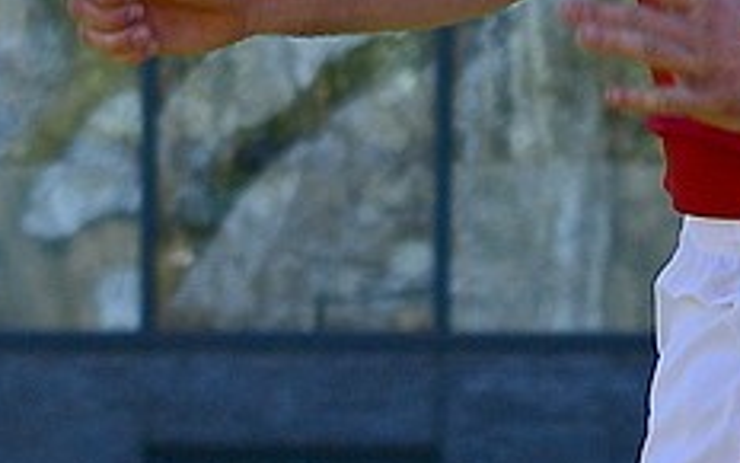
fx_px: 11919
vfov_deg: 2.2
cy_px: -206
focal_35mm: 591
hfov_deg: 3.5
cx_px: 1298
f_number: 5.6
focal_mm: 70
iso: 200
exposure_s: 1/800
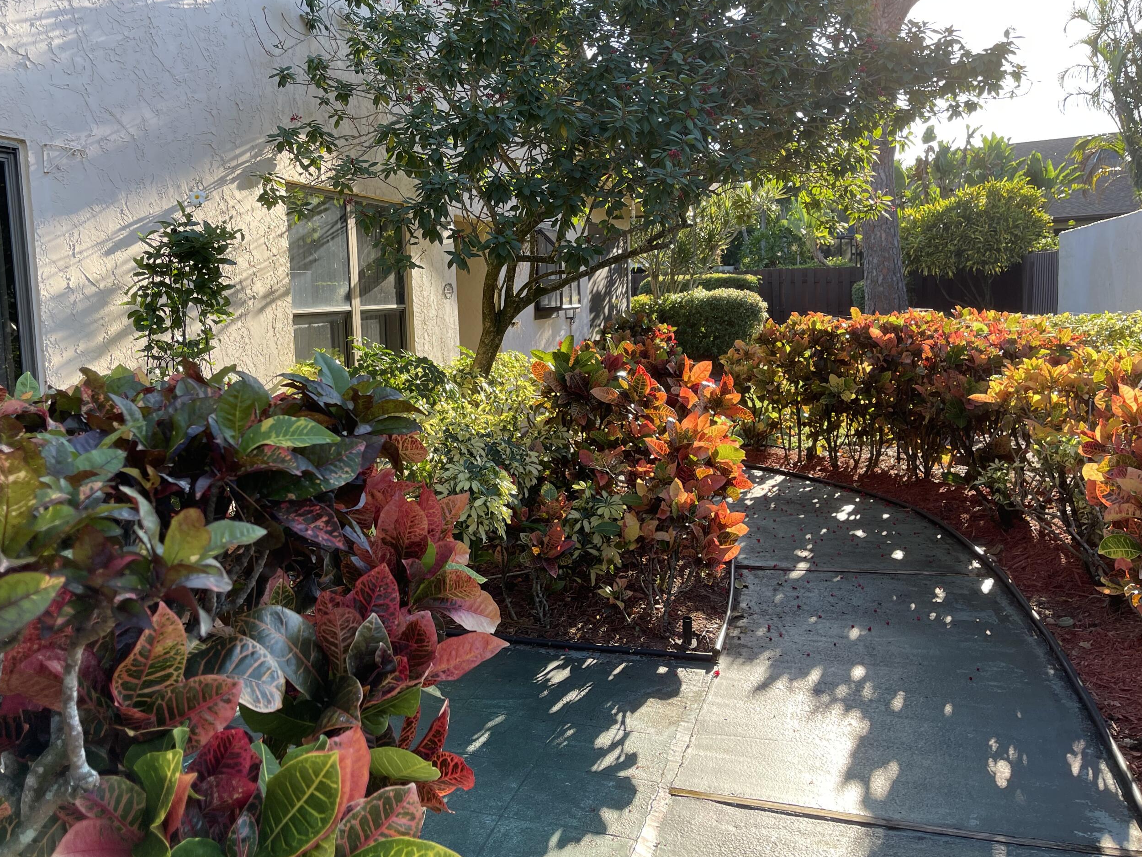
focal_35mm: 30
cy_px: 393
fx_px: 990
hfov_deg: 59.6
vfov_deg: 46.8
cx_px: 477
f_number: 1.6
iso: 32
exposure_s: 1/427
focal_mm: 5.1
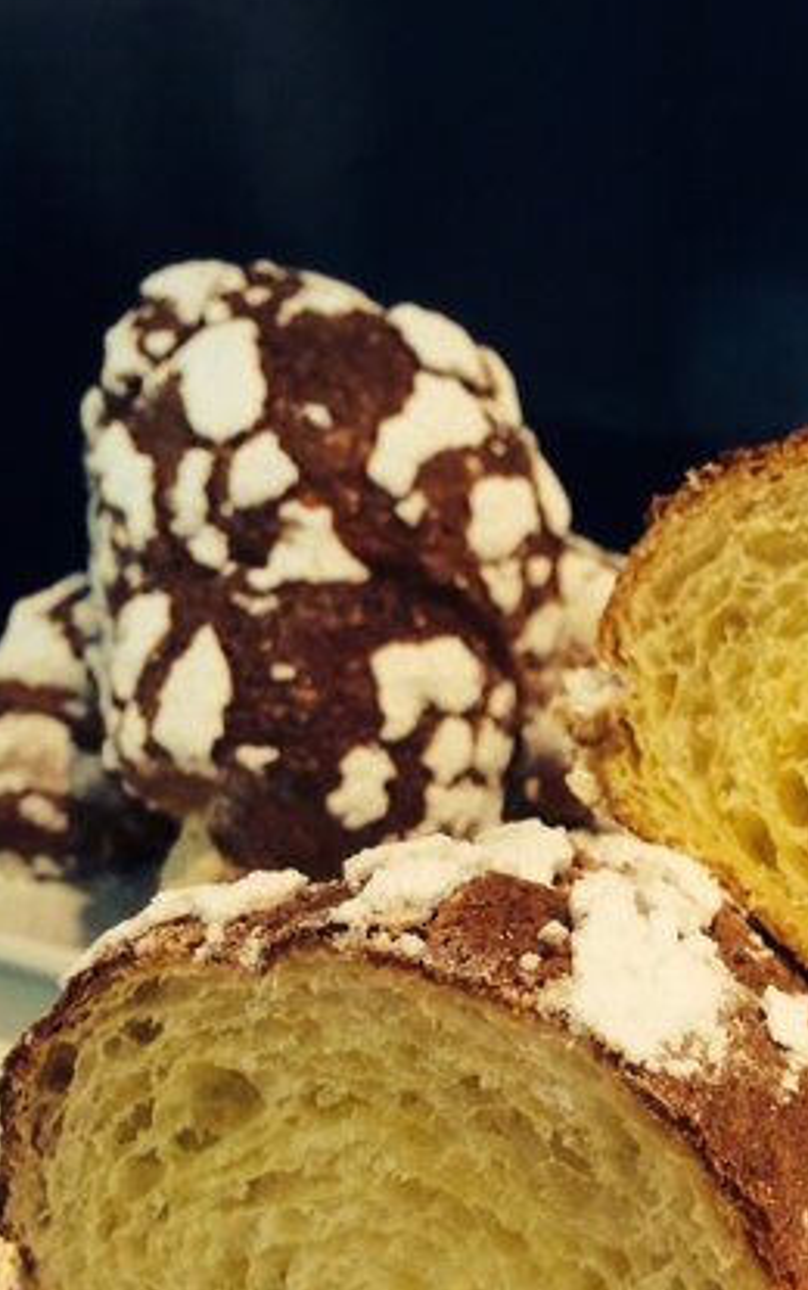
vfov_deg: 40.2
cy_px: 920
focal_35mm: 49
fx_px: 1723
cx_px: 687
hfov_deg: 25.8
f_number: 2.2
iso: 64
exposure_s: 1/33
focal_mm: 4.12
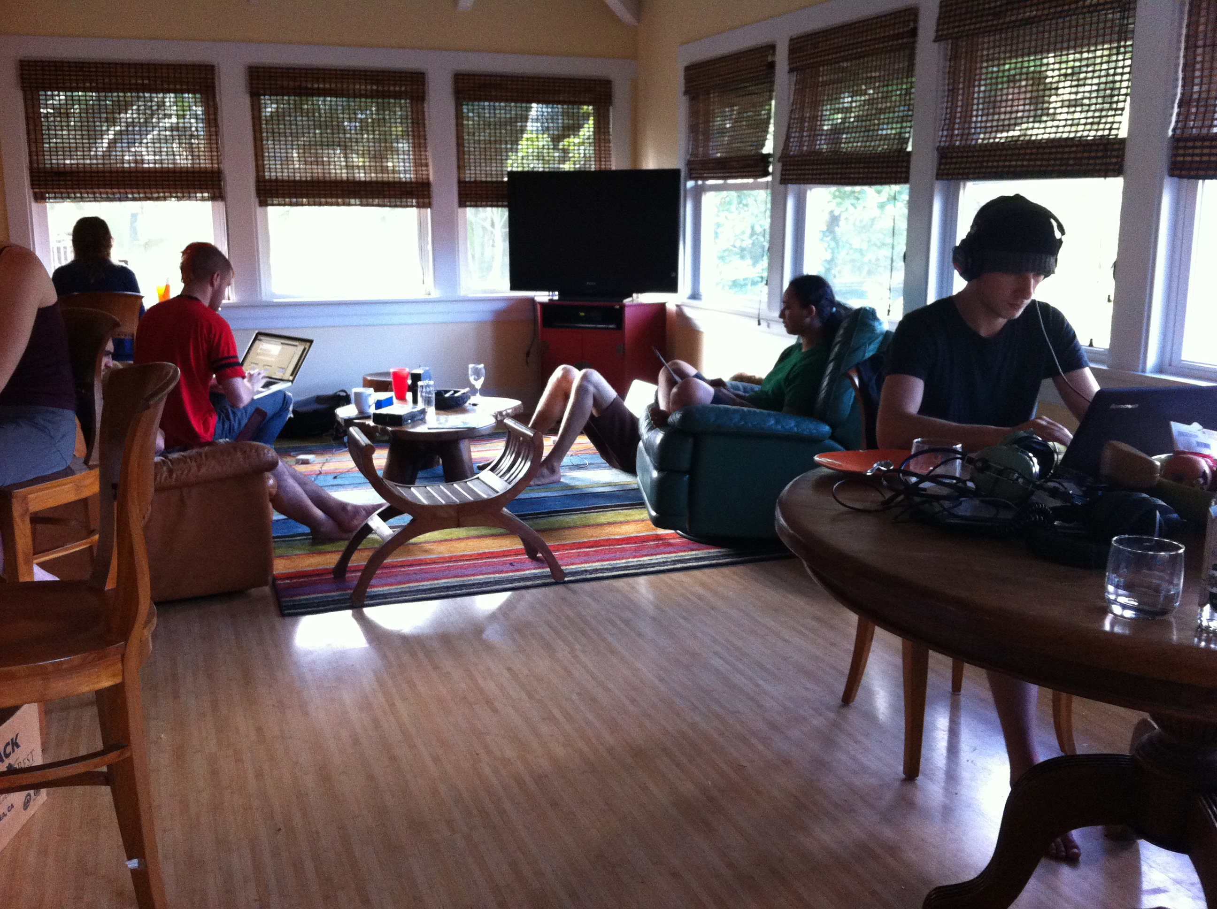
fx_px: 1229
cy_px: 454
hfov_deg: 52.7
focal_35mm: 35
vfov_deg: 40.6
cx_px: 608
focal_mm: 3.85
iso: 250
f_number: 2.8
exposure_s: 1/15
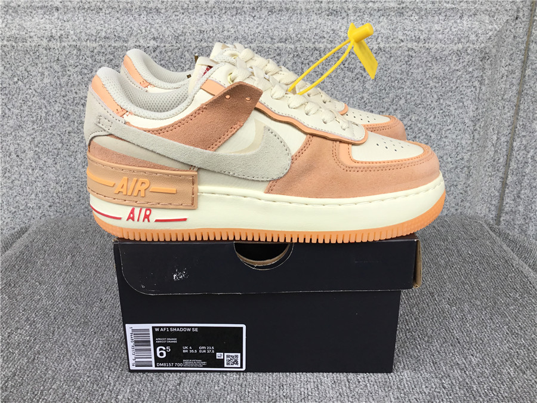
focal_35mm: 31
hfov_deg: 58.4
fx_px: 481
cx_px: 268
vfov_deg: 45.4
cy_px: 202
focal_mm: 3.3
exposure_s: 1/252
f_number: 2.4
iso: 25
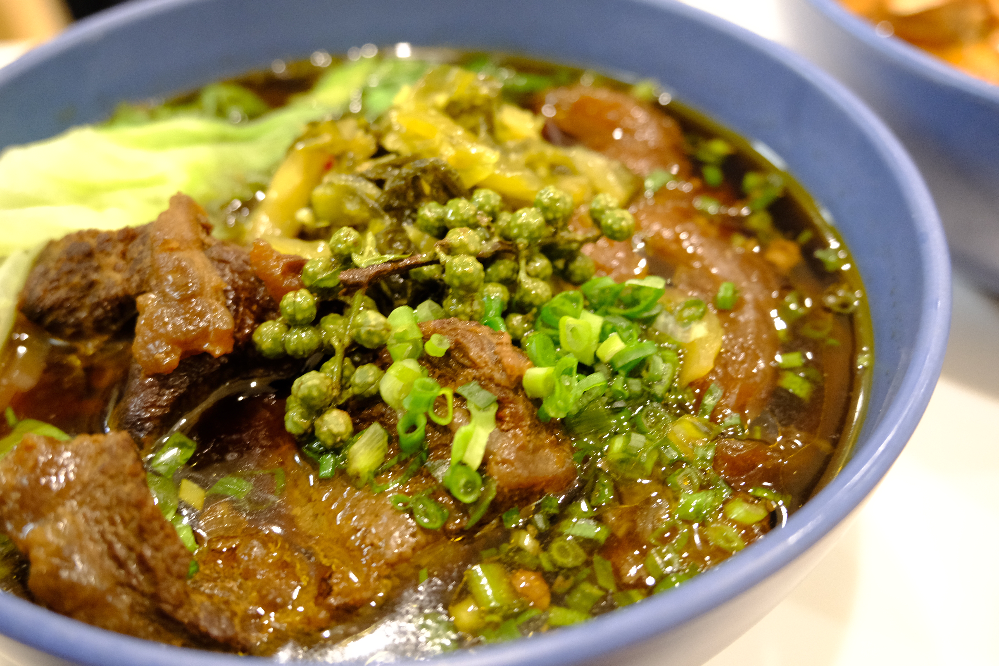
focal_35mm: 38
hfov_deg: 50.7
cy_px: 333
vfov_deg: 35.1
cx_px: 500
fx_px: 1054
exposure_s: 1/17
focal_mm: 25.6
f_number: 4.4
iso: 2000
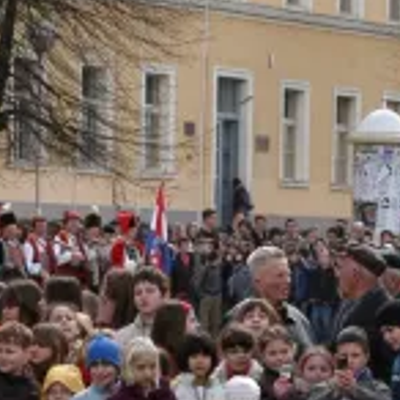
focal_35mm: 281
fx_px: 3674
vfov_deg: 6.2
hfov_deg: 6.2
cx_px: 348
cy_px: 490
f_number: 6.7
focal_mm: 52
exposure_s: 1/180
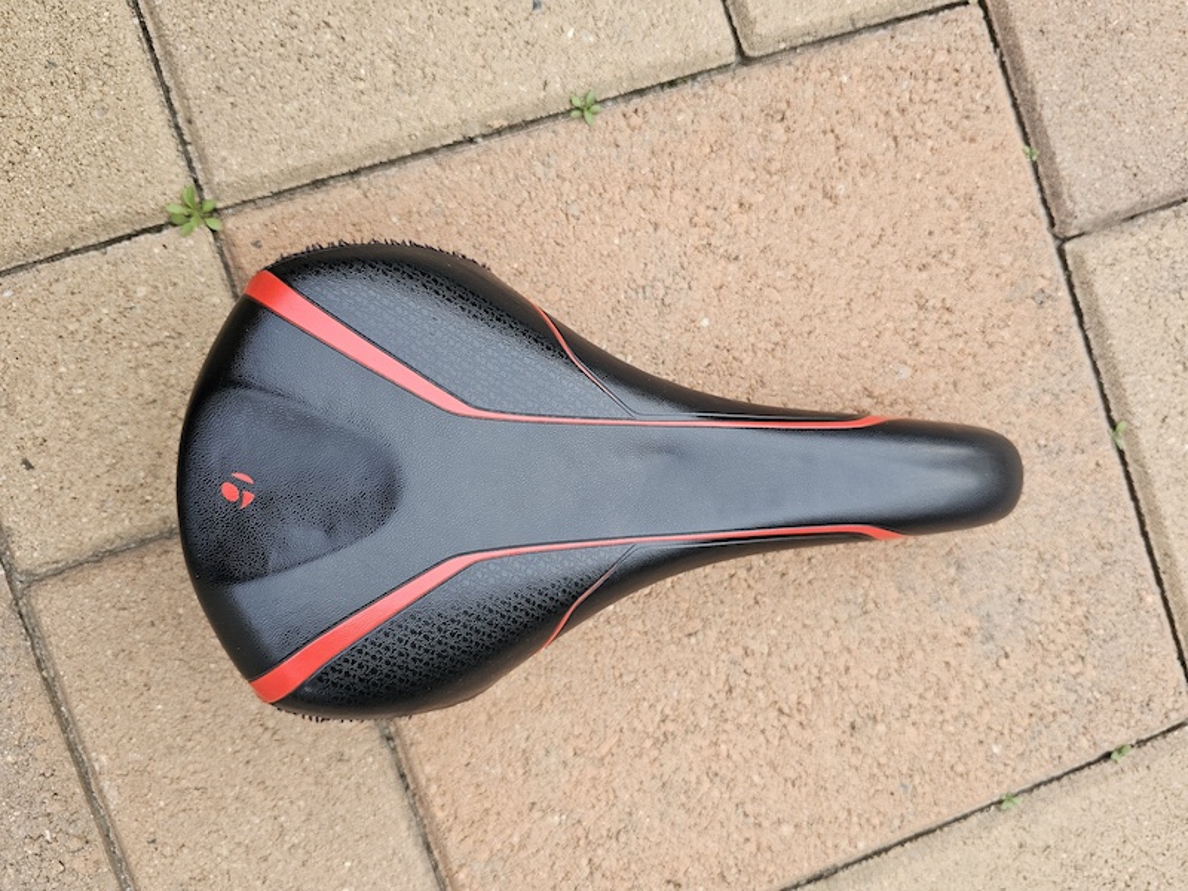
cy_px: 446
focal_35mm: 23
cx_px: 594
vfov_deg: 58.9
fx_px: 789
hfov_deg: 73.9
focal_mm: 6.3
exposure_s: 1/207
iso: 160
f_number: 1.7
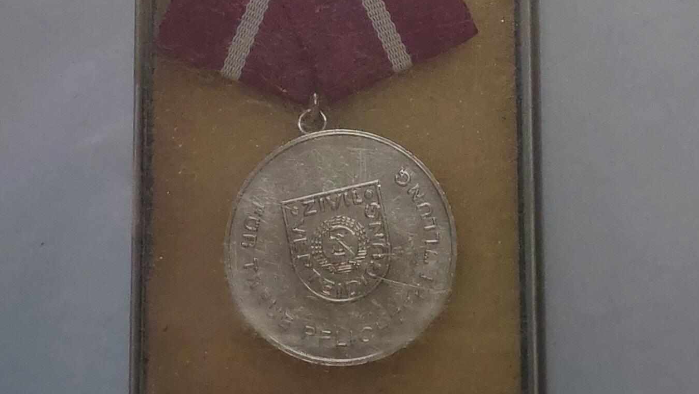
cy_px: 47
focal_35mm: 99
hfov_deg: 21.6
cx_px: 350
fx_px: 1835
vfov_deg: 12.2
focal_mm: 5.52
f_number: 1.95
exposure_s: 1/100
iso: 250
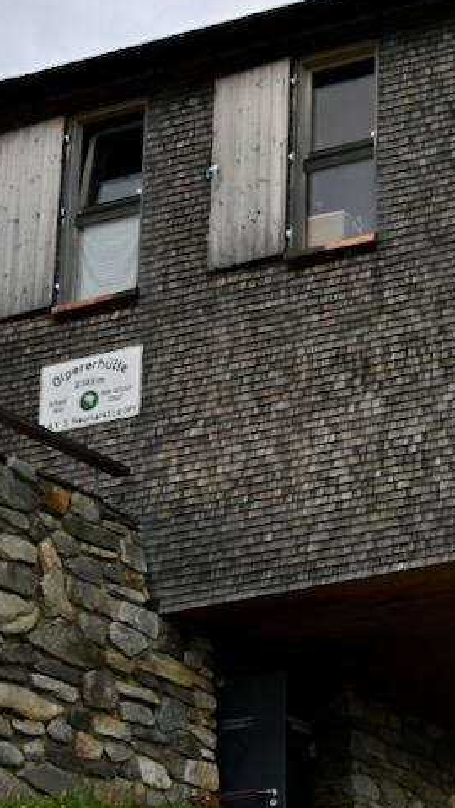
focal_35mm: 101
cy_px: 516
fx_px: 2163
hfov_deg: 11.0
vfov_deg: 21.1
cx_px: 891
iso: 140
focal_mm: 42
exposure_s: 1/250
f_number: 11
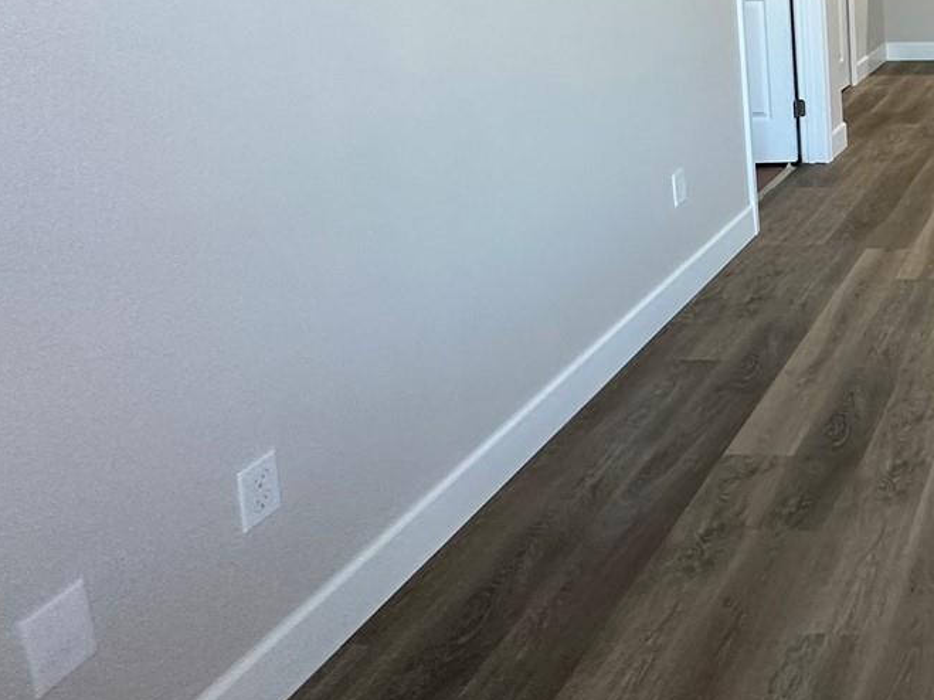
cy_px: -30
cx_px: 1104
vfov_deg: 36.7
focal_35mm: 34
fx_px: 917
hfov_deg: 39.8
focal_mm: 2.22
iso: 250
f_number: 2.2
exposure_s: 1/120
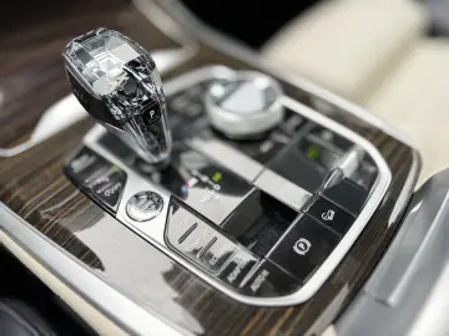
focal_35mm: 24
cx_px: 224
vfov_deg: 56.8
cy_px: 168
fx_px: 311
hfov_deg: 71.6
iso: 200
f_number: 1.78
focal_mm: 6.76
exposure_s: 1/113
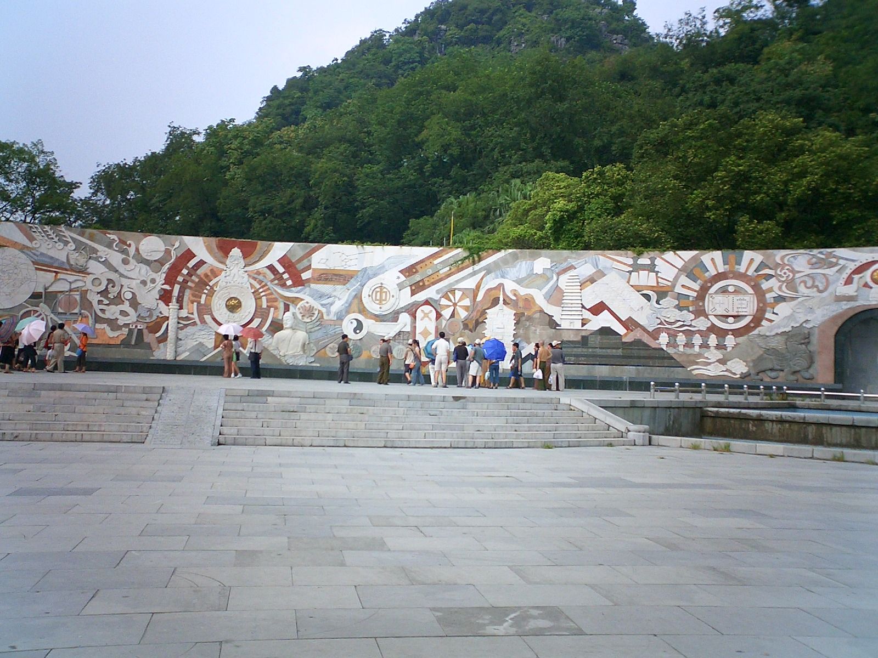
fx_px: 938
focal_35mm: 37
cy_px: 329
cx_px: 439
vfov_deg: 38.7
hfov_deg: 50.1
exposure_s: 1/400
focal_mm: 5.6
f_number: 3.5
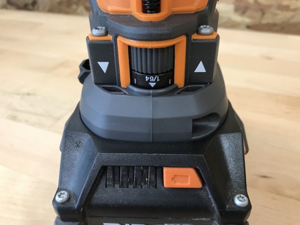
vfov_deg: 49.7
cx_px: 150
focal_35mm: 28
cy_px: 112
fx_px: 243
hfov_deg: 63.4
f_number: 1.8
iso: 40
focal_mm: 3.99
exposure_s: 1/24
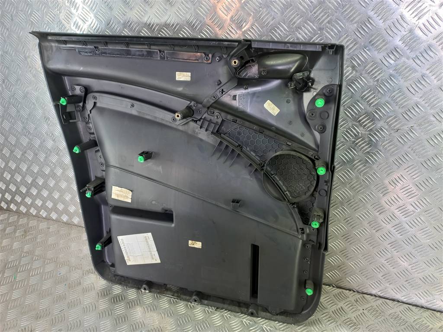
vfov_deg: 54.9
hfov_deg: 69.4
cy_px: 166
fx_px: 320
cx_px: 222
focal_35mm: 25
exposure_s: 1/50
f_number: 1.8
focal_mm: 4.6
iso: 64
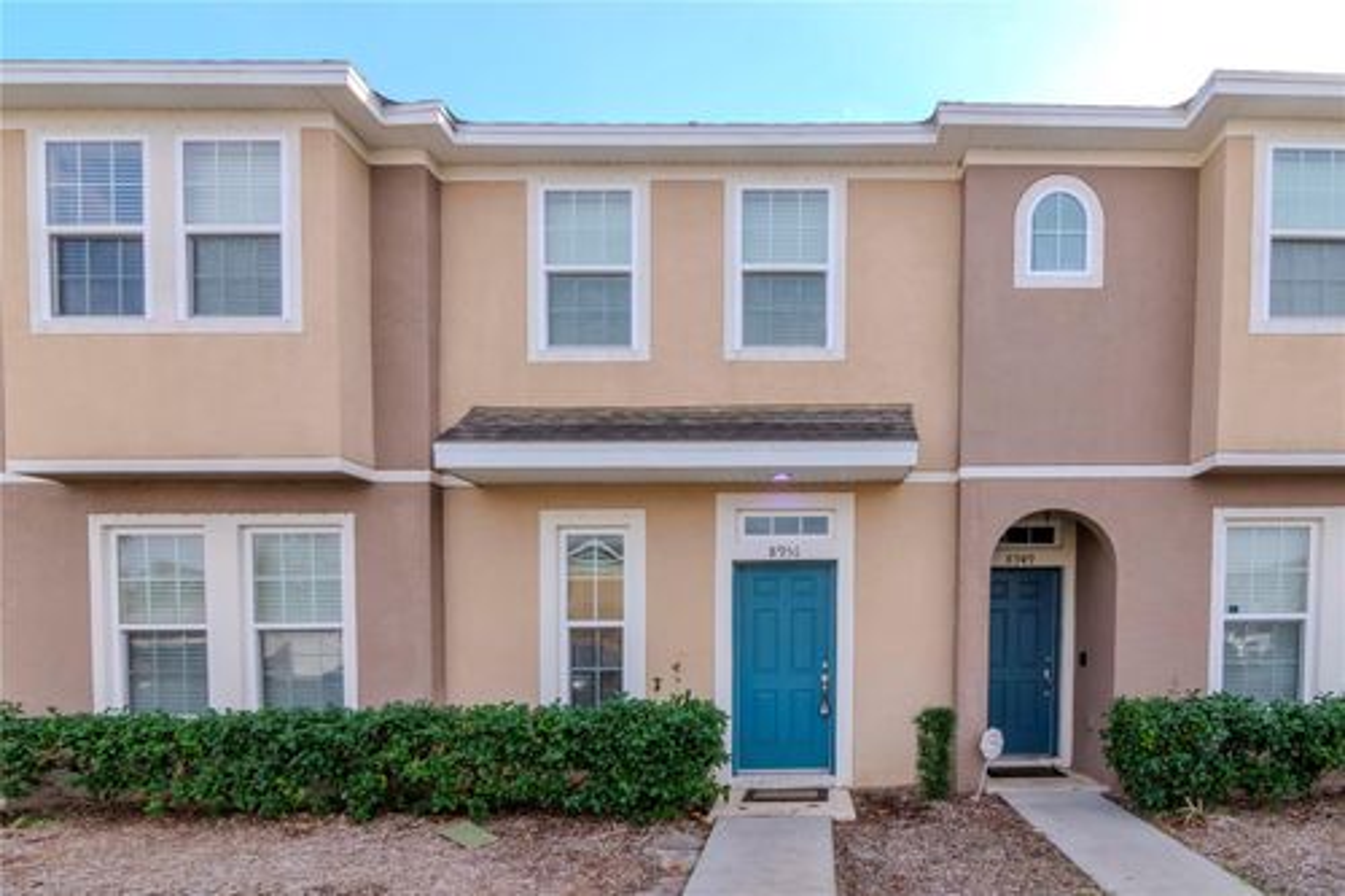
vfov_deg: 72.0
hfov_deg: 95.0
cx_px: 672
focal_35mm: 16
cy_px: 448
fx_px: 616
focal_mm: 11
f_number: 14
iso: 640
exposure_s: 1/250
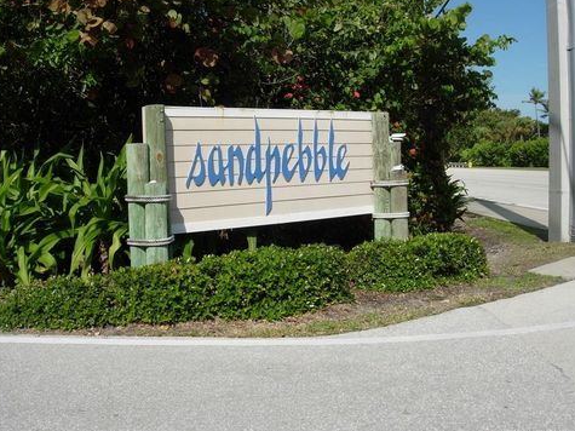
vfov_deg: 35.9
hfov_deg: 46.8
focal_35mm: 40
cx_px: 284
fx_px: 664
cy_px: 211
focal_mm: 7.8
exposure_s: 1/1149
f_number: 4.8
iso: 79
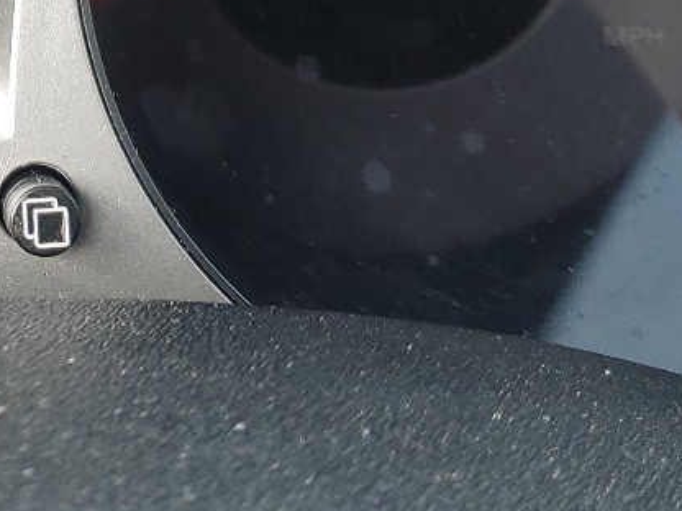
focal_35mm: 100
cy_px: -223
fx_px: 1970
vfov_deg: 14.0
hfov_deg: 18.7
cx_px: -98
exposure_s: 1/132
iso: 50
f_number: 1.5
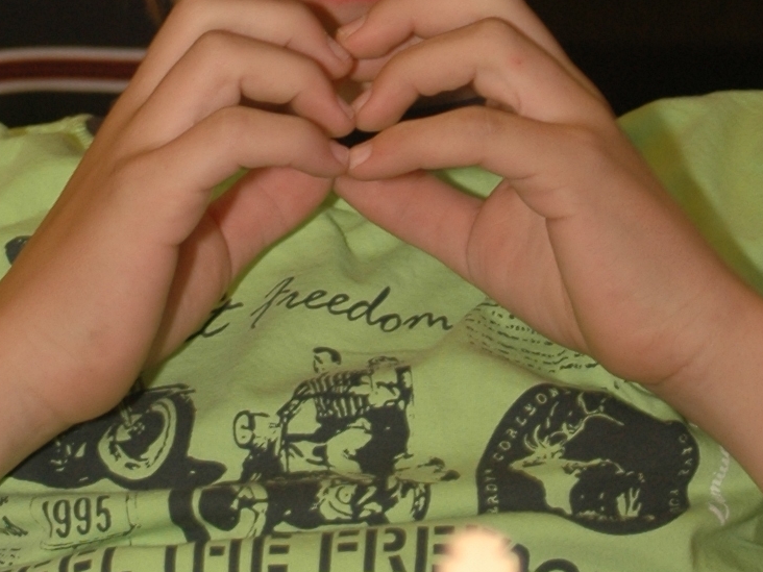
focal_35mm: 237
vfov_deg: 6.3
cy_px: 2
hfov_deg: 8.3
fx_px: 5224
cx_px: 268
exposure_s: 1/60
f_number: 5.3
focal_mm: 40
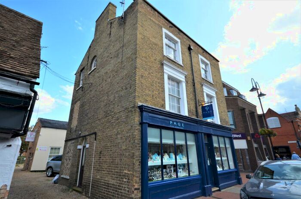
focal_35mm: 20
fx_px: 163
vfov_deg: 62.9
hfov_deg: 85.6
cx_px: 150
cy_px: 100
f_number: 8
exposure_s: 1/250
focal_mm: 13
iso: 180
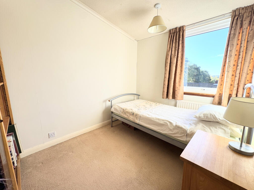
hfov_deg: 102.1
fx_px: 103
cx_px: 127
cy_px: 95
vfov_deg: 85.7
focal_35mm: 14
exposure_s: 1/176
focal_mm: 2.22
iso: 40
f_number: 2.2
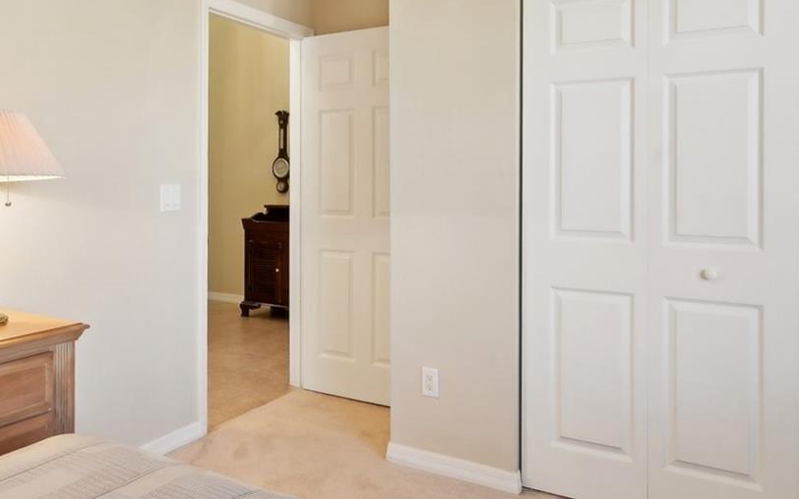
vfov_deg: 43.8
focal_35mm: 28
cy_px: 160
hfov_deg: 66.1
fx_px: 610
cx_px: 338
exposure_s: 1/15
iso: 400
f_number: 8
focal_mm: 14
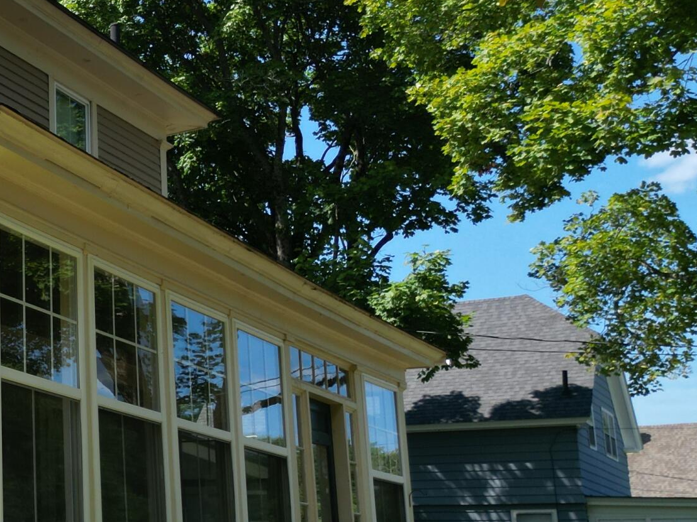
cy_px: 291
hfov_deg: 25.5
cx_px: -218
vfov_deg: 22.6
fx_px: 1309
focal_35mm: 65
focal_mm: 6.72
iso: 110
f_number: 1.7
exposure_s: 1/2000
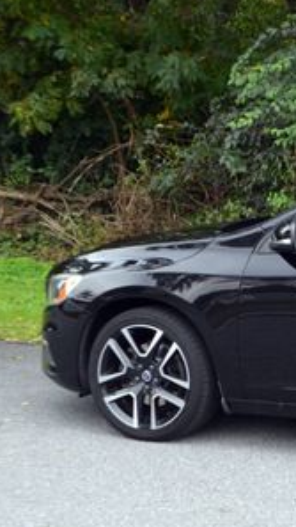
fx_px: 1228
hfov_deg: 12.7
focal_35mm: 88
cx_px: 503
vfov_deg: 24.2
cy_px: 277
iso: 220
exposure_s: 1/125
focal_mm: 26
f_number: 5.6
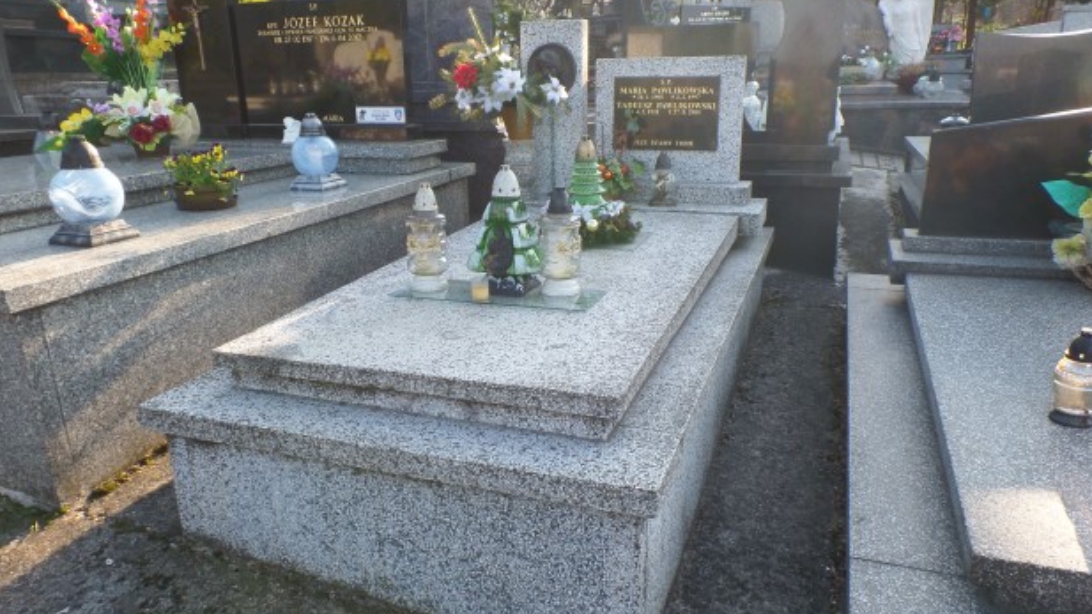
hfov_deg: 71.9
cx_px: 536
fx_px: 753
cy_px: 320
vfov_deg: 44.4
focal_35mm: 26
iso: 100
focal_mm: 4.1
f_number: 3.5
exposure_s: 1/180
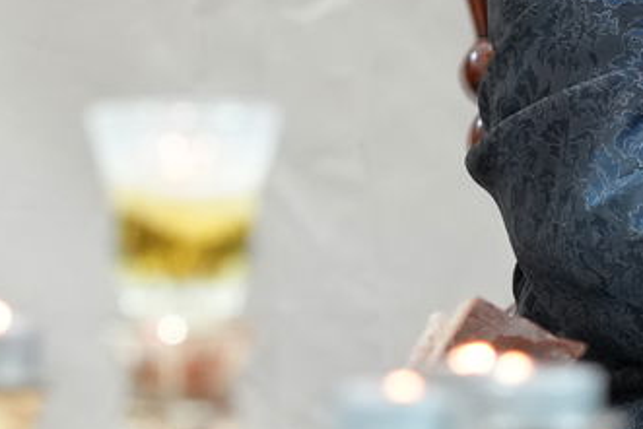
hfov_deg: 3.6
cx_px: 822
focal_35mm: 566
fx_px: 10113
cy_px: -240
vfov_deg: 2.4
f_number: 4
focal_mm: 89.8
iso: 2000
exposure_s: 1/160
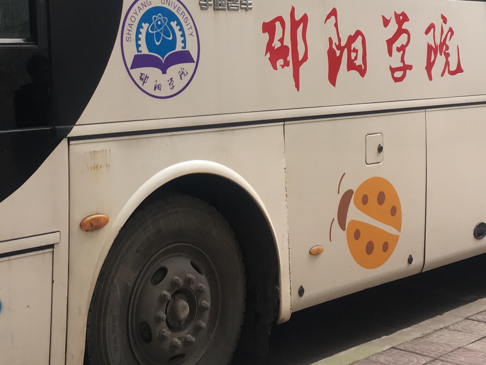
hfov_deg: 28.9
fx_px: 941
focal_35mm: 67
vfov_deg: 21.5
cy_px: 44
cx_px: 193
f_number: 2.2
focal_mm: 4.15
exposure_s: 1/50
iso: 32
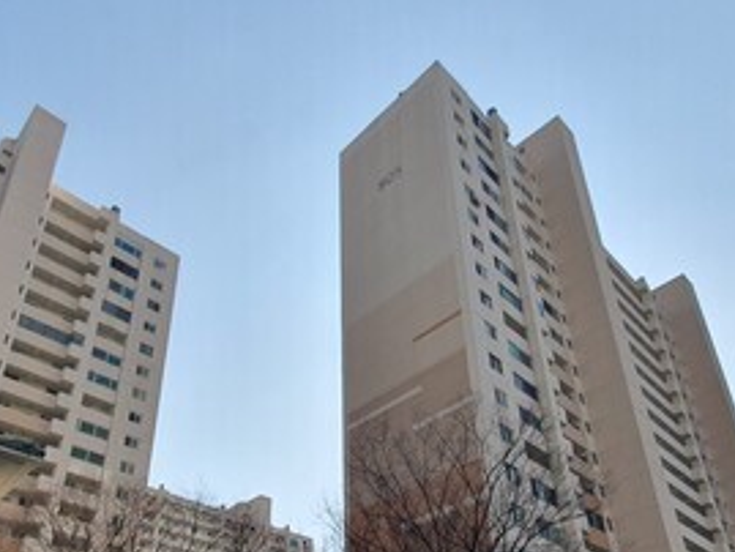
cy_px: 454
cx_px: 358
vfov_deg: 45.4
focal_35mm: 29
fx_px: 616
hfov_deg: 61.6
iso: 50
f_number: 2.2
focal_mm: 1.8
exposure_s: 1/1096
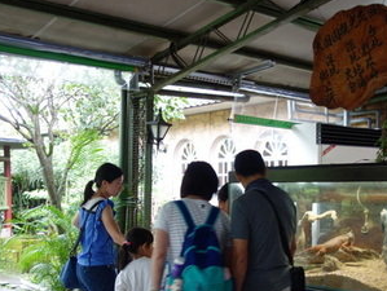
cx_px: 232
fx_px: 604
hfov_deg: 35.4
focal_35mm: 54
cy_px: 211
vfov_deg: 26.8
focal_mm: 10.4
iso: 125
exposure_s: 1/30
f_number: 1.8
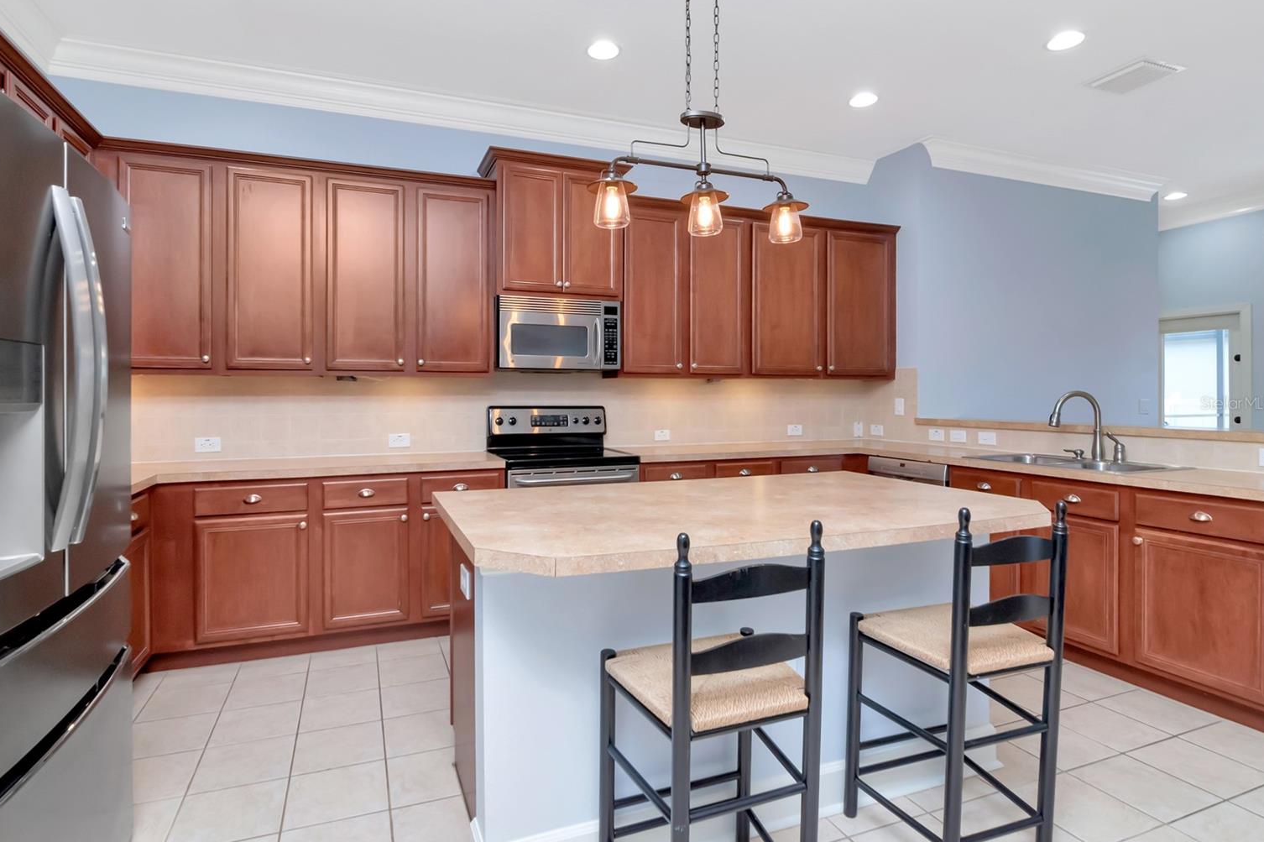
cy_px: 403
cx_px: 604
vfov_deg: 68.7
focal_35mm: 18
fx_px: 615
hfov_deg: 91.5
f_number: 8
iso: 1000
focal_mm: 11
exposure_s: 1/80
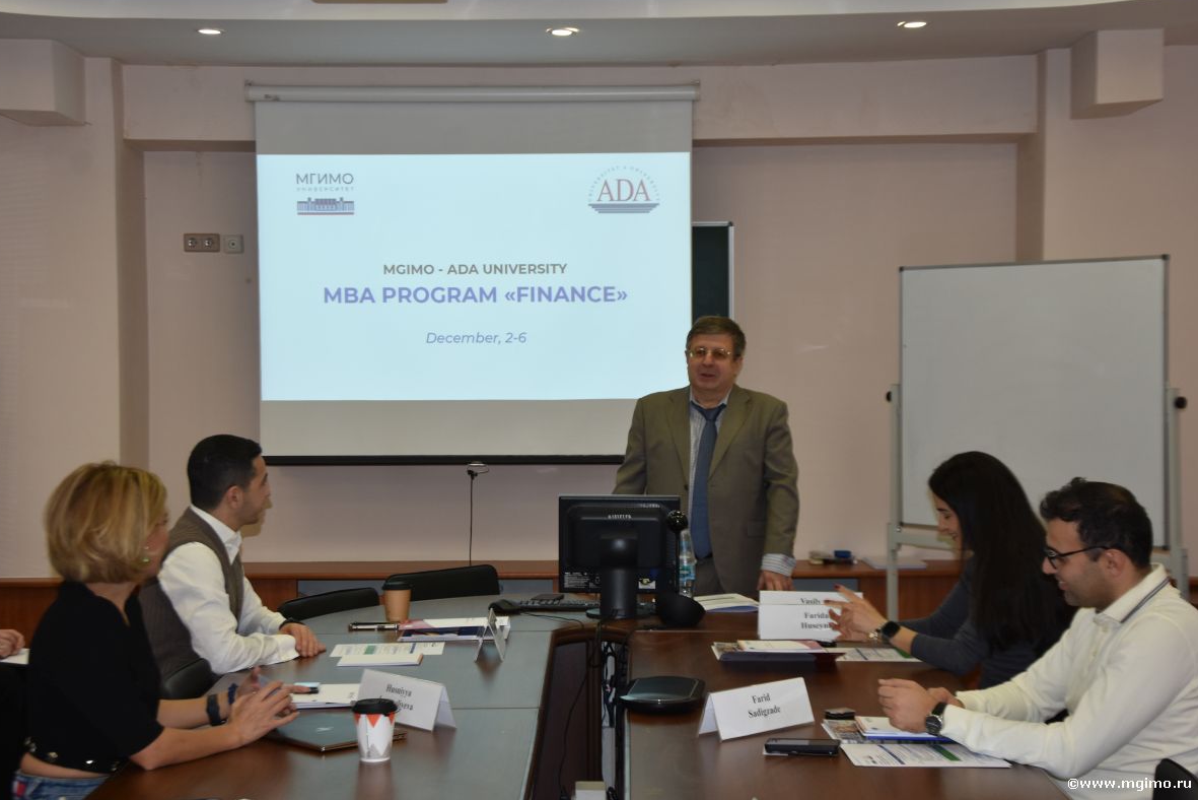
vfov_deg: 21.3
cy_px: 395
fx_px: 2130
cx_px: 593
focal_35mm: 64
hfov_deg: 31.4
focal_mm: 42
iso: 400
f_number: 4.8
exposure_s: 1/80
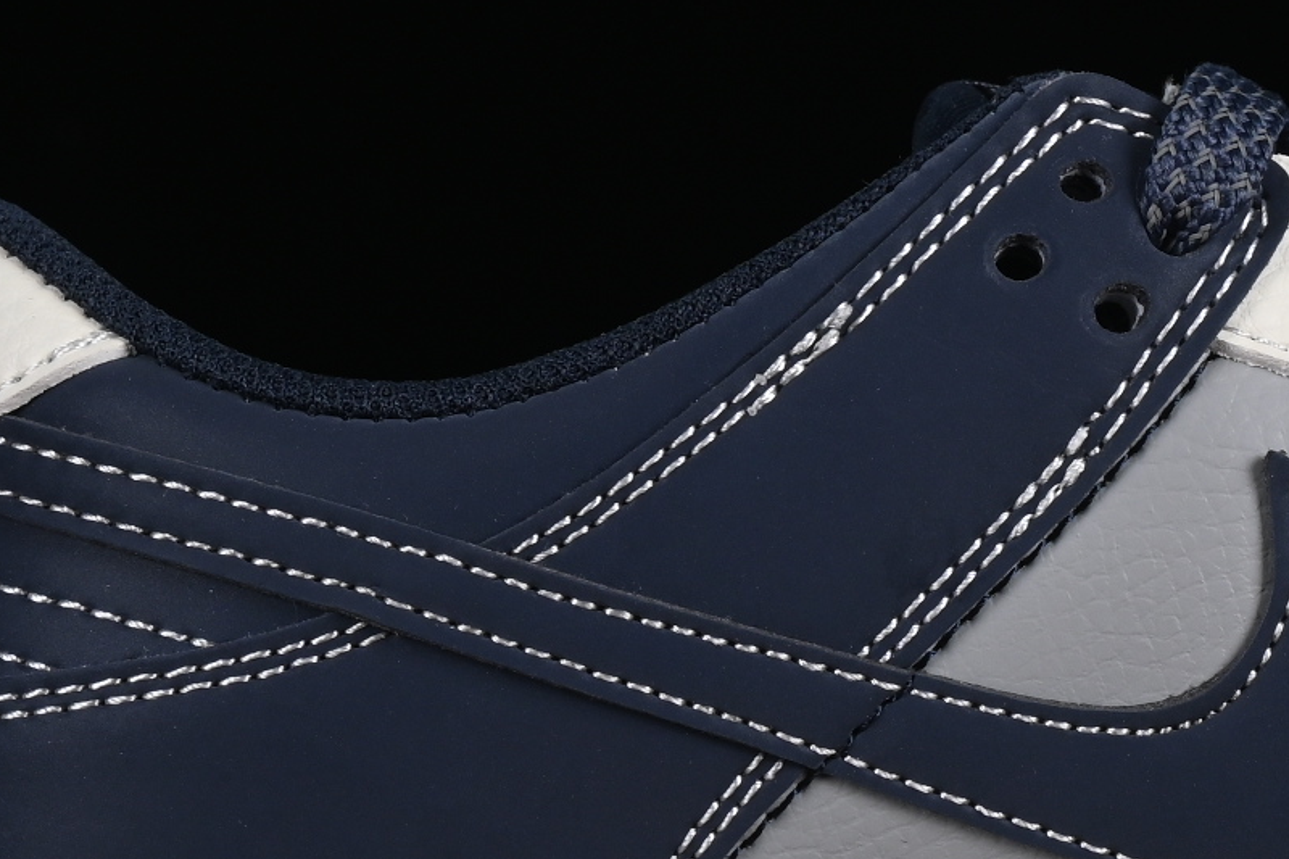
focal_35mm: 261
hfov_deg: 7.9
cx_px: 1271
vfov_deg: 5.3
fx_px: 9343
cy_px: 419
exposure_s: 1/80
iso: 160
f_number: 8
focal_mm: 50
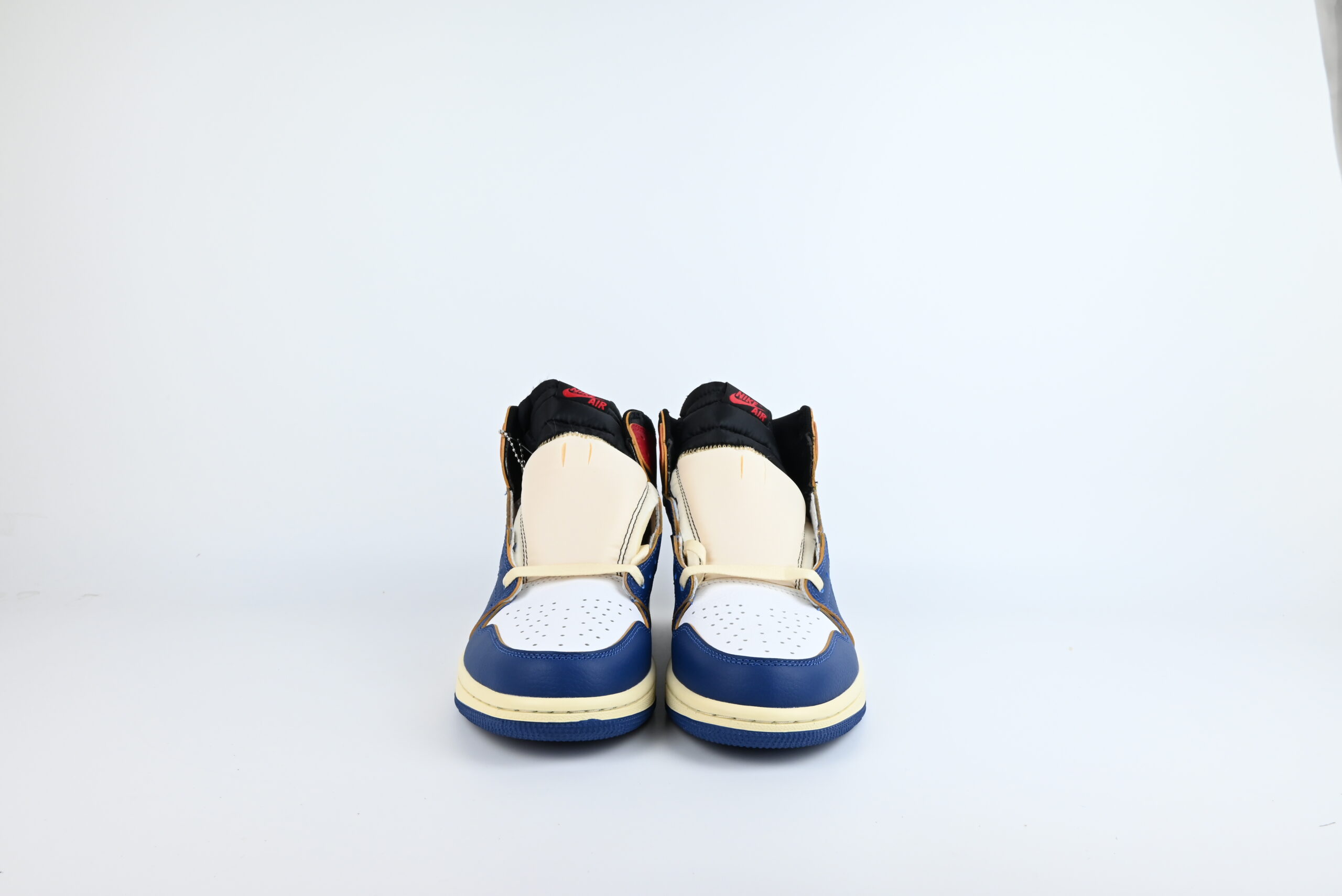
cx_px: 671
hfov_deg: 73.7
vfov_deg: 53.2
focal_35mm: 24
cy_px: 448
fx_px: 895
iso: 800
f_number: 18
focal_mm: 24
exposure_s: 1/125
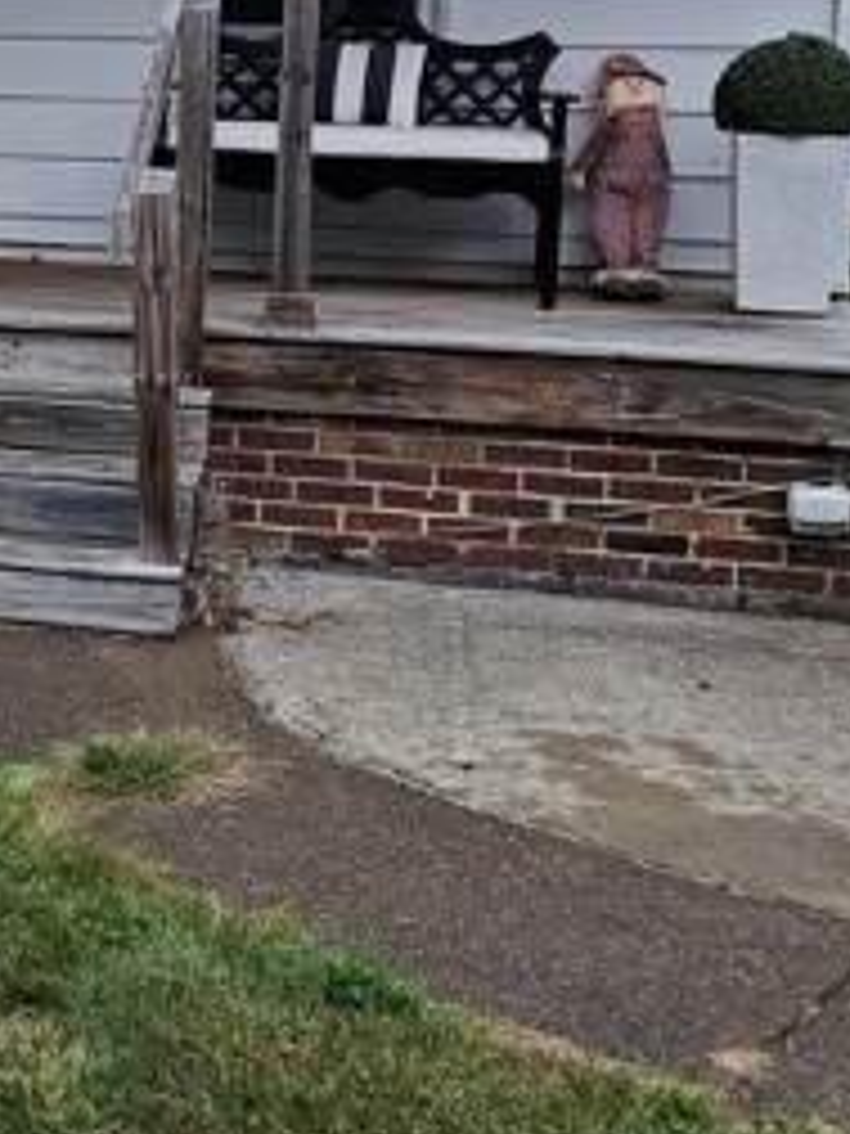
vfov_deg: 27.2
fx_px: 2292
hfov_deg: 19.7
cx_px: -184
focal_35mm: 70
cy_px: 230
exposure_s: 1/207
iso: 250
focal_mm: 5.4
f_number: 1.8
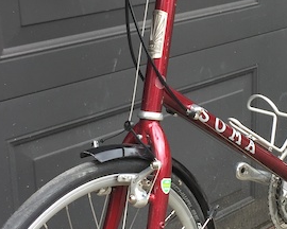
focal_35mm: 84
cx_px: 224
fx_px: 714
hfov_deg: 22.5
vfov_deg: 18.3
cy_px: 86
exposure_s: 1/120
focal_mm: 4.15
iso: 40
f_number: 2.2
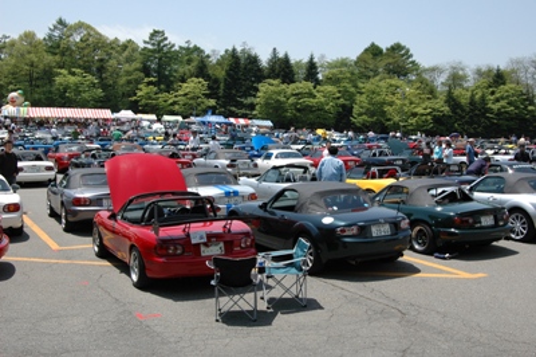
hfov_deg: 43.6
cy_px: 178
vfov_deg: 29.8
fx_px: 669
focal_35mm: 45
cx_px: 268
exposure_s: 1/400
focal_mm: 30
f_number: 10
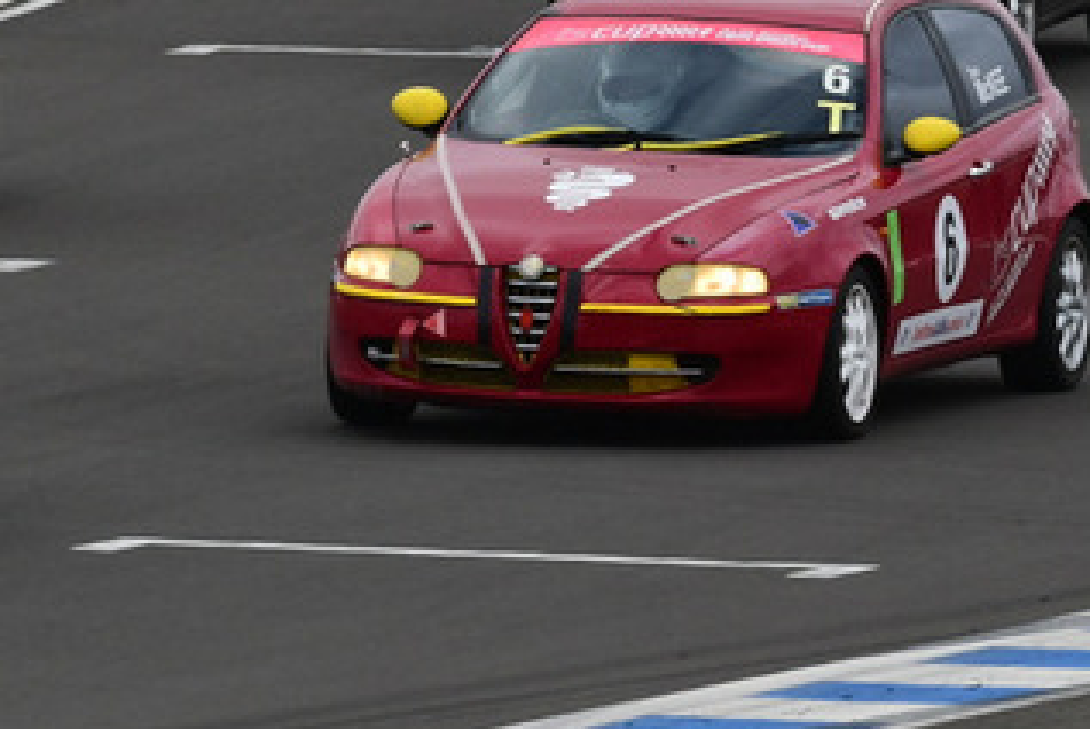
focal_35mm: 1439
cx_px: 413
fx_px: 43609
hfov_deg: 1.4
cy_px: 93
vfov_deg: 1.0
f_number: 10
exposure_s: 1/640
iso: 320
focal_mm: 380
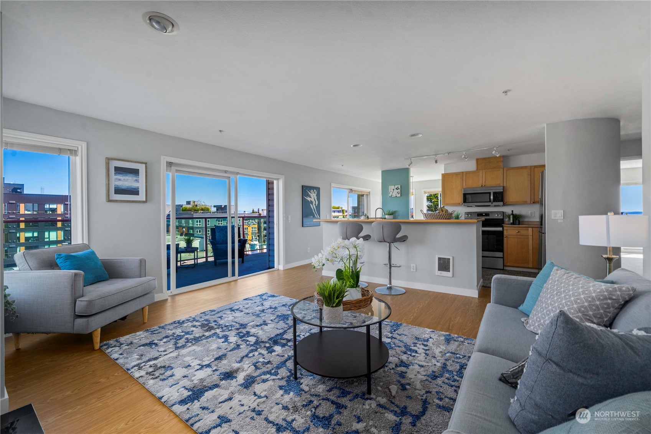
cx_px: 326
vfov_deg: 81.2
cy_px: 217
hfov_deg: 104.3
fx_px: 253
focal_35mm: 14
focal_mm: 14
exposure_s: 1/60
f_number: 8
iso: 500
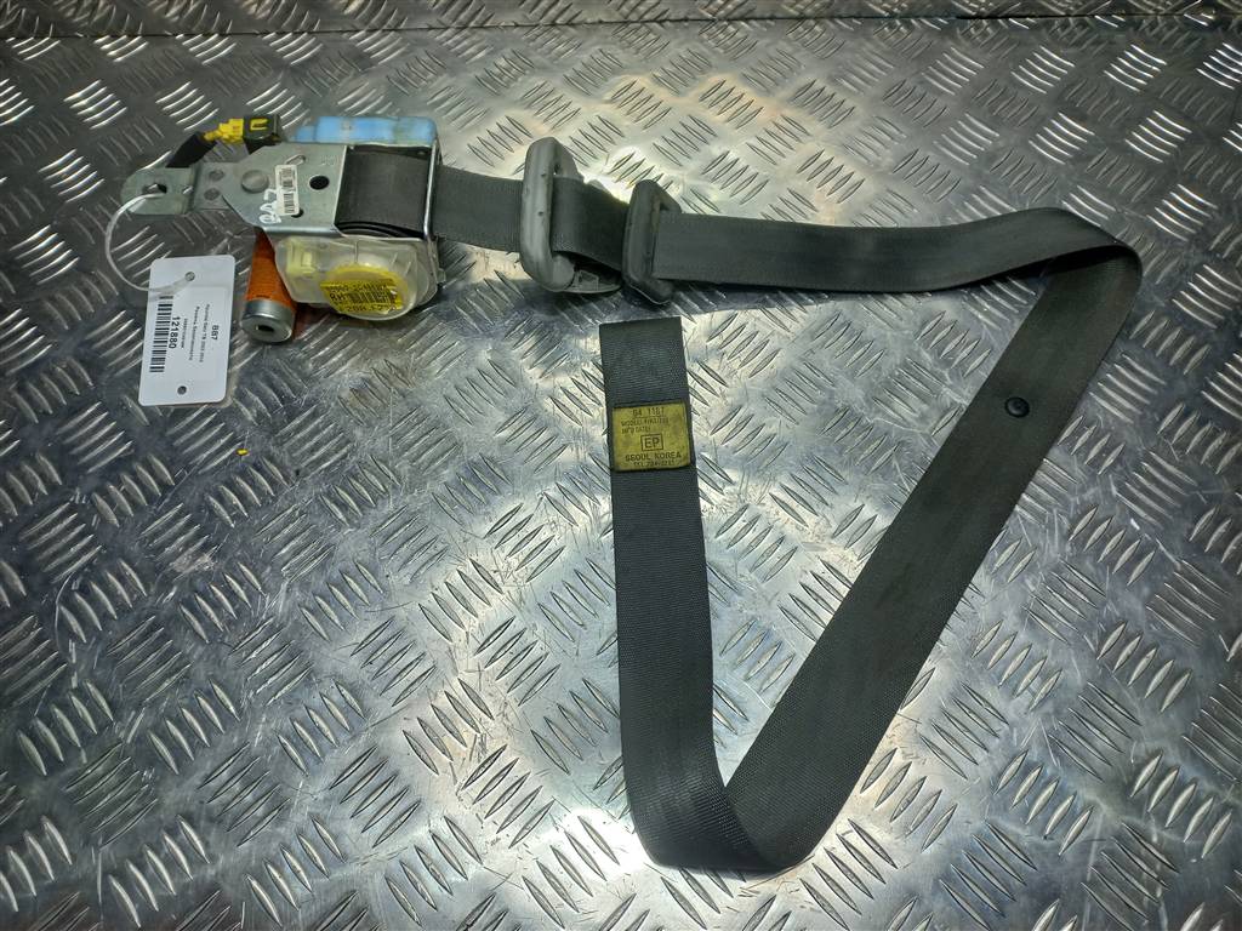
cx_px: 621
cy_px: 466
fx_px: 897
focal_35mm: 25
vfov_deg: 54.9
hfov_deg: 69.4
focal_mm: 4.6
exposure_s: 1/100
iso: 25
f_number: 1.8
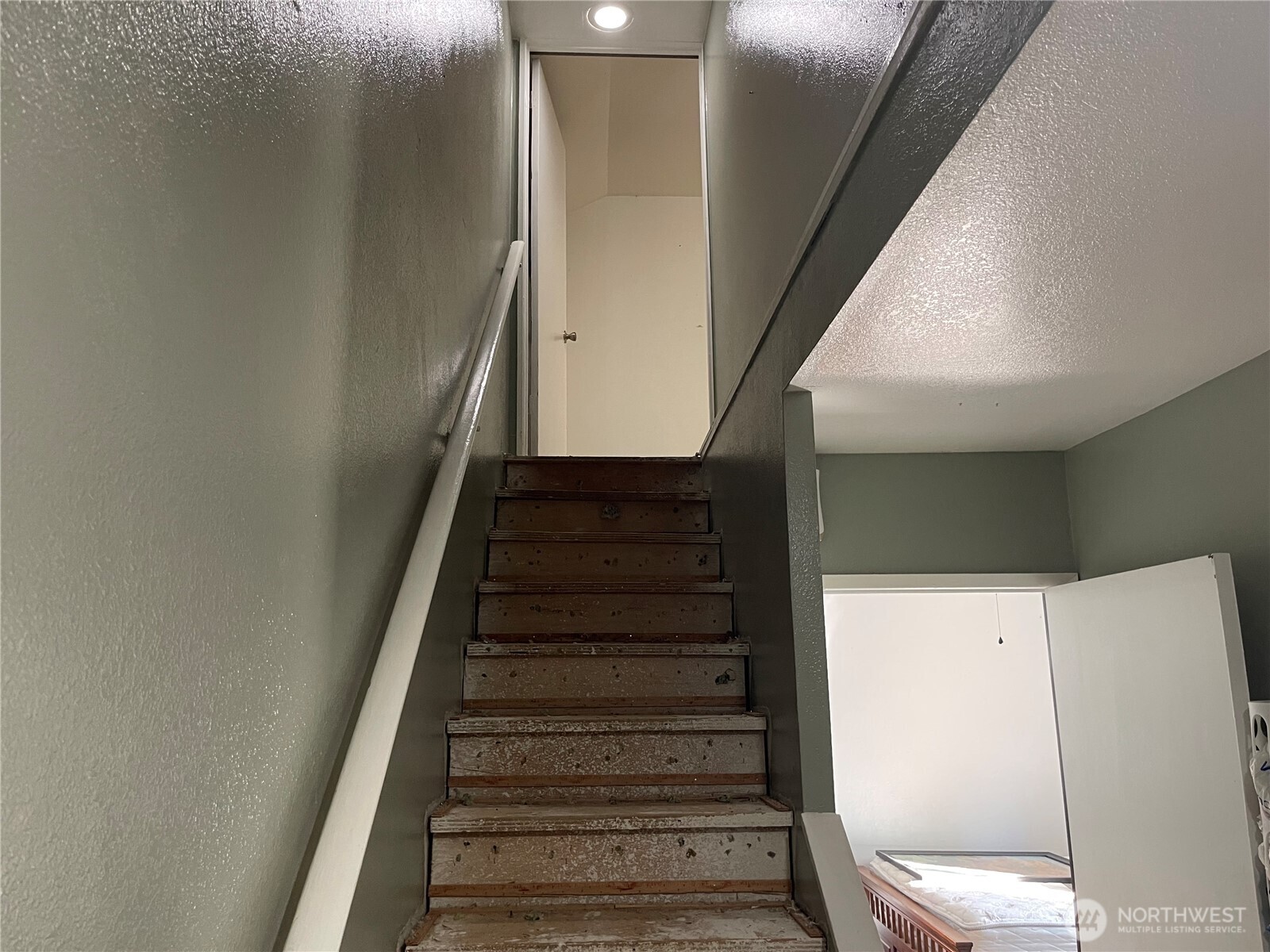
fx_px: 917
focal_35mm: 25
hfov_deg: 69.4
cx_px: 635
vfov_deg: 54.9
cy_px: 476
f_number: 1.6
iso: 320
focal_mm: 5.1
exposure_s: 1/60
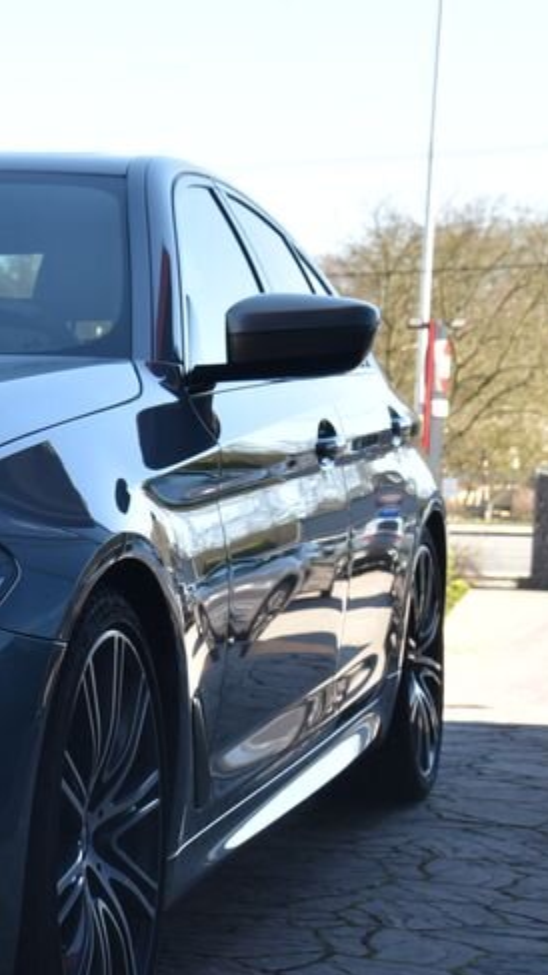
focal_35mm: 97
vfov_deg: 22.0
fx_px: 2505
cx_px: -386
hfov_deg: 11.7
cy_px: 587
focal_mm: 44
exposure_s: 1/200
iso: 500
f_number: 7.1
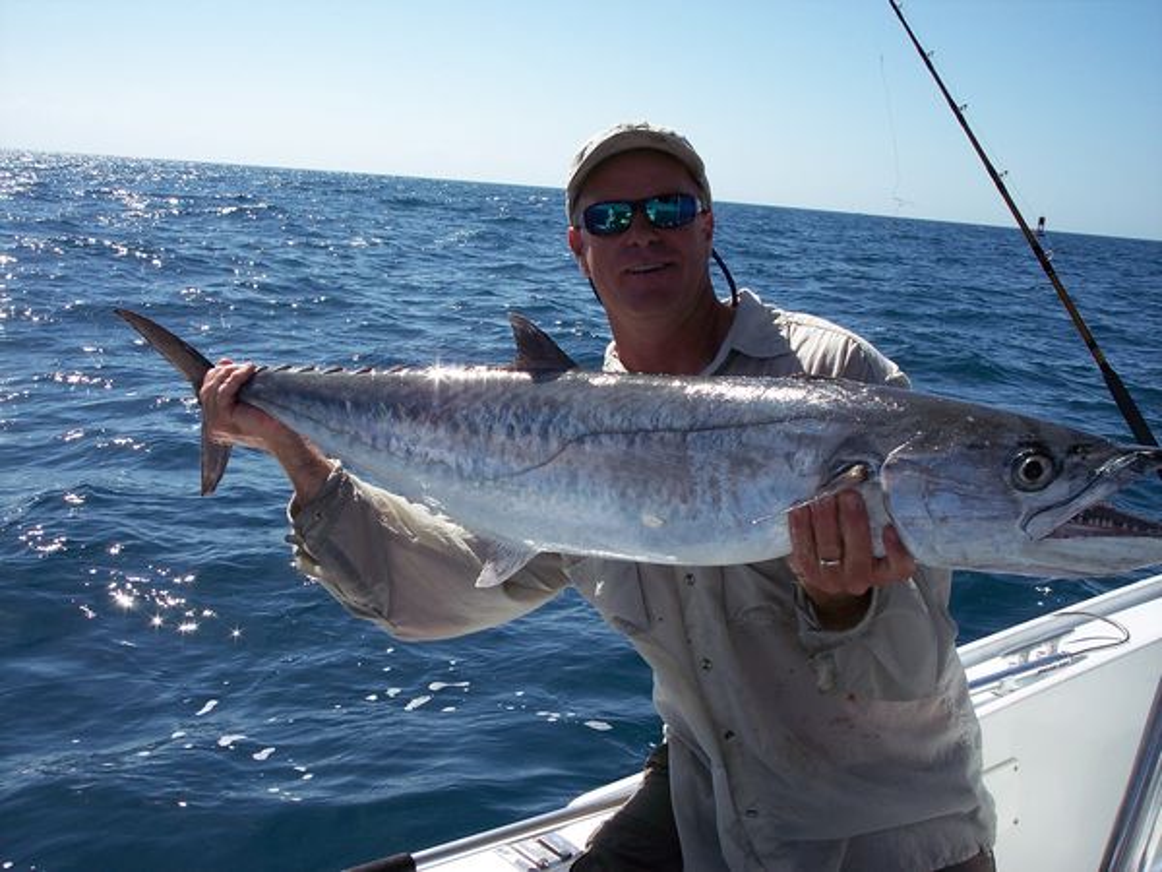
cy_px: 436
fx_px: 1309
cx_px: 581
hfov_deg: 47.9
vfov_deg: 36.8
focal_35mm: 39
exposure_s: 1/500
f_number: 5.6
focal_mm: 8
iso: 100
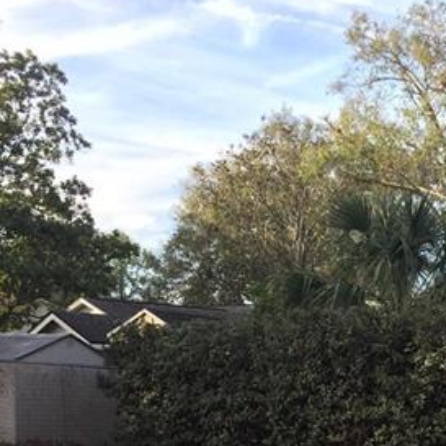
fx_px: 1050
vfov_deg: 21.7
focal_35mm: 72
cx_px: 418
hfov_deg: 23.2
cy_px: 580
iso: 32
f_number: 2.2
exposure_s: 1/380
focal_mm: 4.15
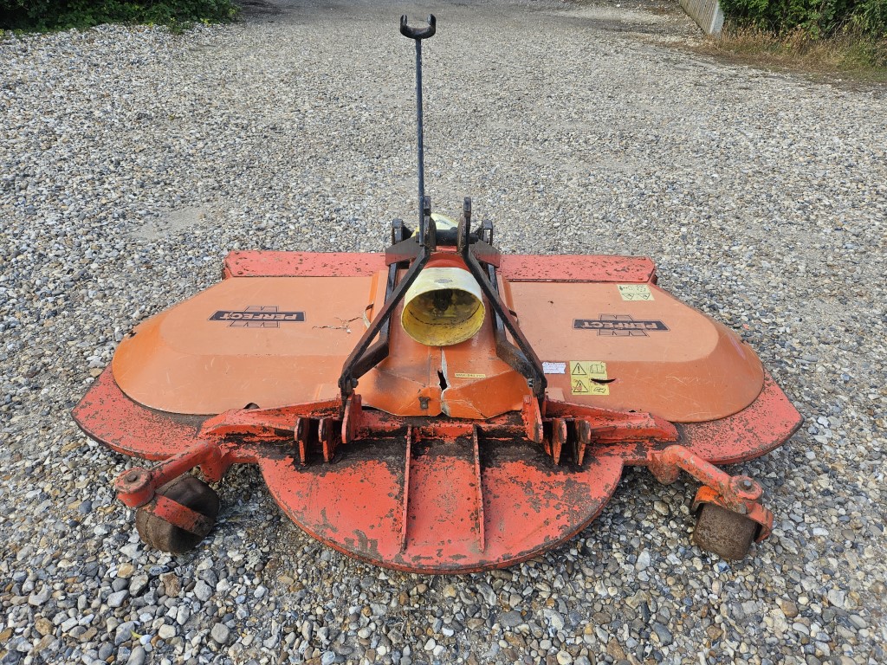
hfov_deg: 73.9
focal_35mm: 23
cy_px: 332
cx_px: 444
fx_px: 589
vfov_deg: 58.9
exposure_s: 1/280
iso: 25
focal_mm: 5.4
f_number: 1.8
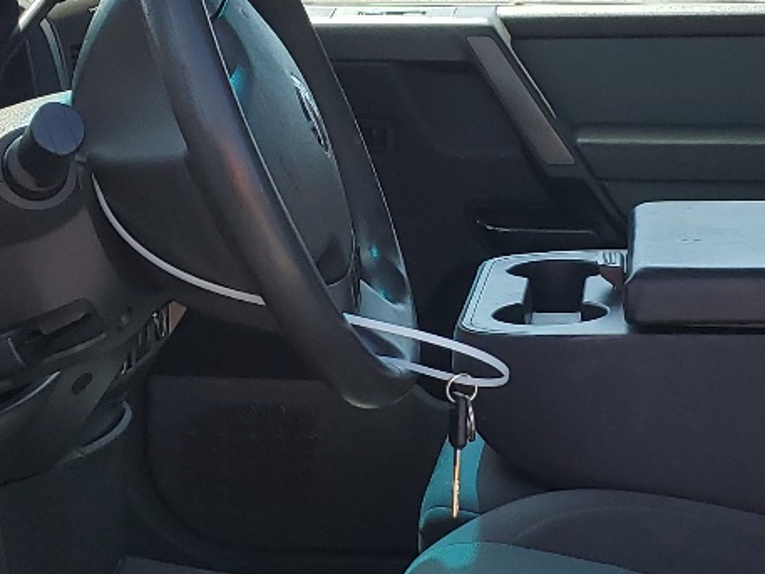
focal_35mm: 91
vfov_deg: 16.2
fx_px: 2012
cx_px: 537
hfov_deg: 21.4
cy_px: 321
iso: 50
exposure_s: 1/1000
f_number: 1.5
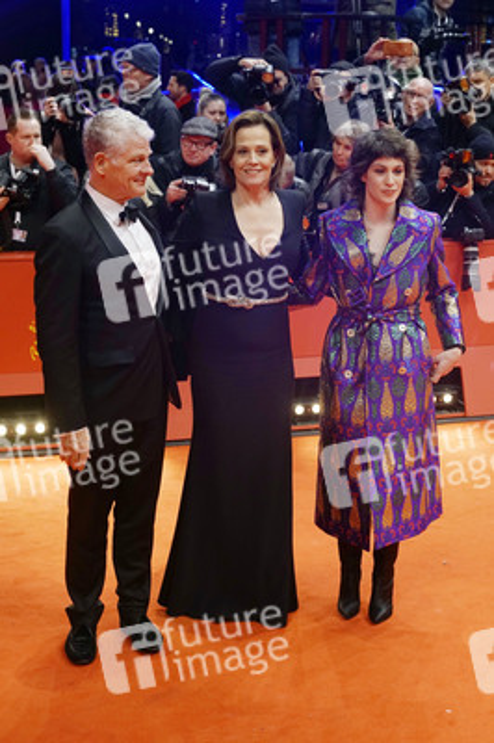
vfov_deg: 36.9
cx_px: 247
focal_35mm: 54
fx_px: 1113
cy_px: 372
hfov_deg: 25.0
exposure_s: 1/200
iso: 2000
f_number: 5.6
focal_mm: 54
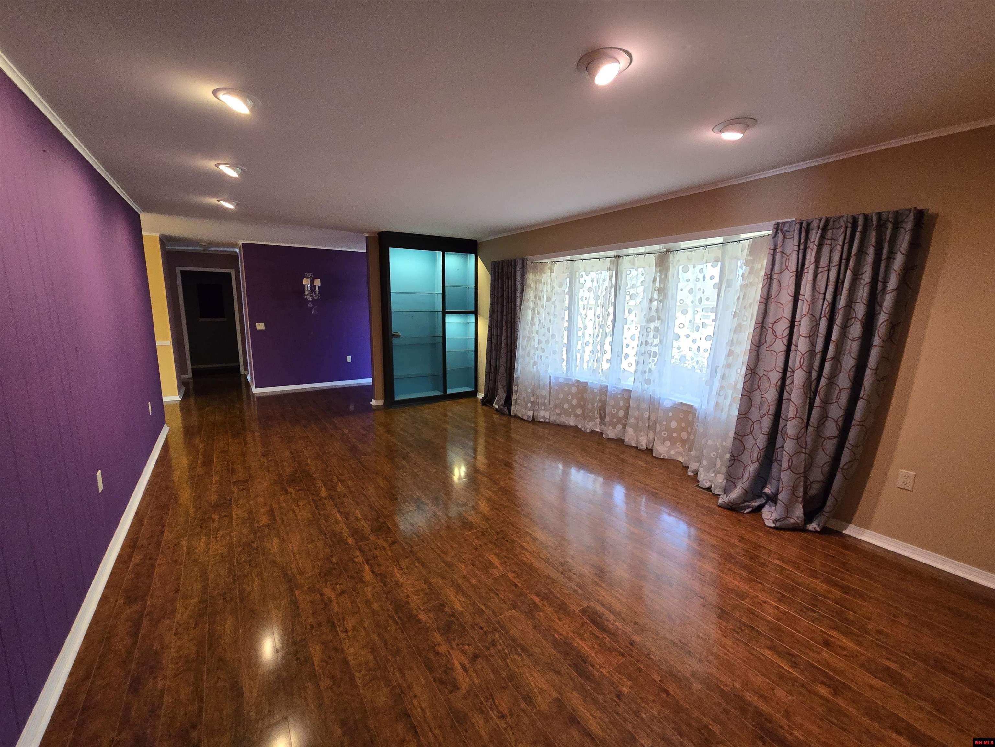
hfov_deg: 106.2
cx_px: 498
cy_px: 374
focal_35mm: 13
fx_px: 374
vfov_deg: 89.9
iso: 640
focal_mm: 2.2
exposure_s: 1/60
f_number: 2.2
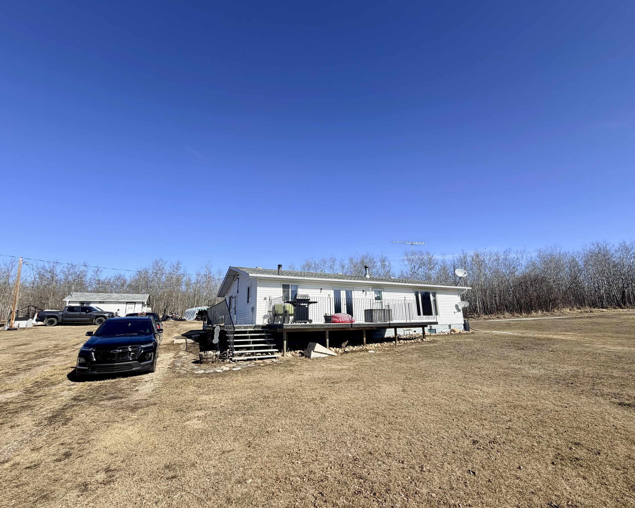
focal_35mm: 15
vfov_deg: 84.0
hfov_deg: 96.8
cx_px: 316
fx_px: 282
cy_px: 258
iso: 20
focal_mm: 2.22
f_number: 2.2
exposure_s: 1/876
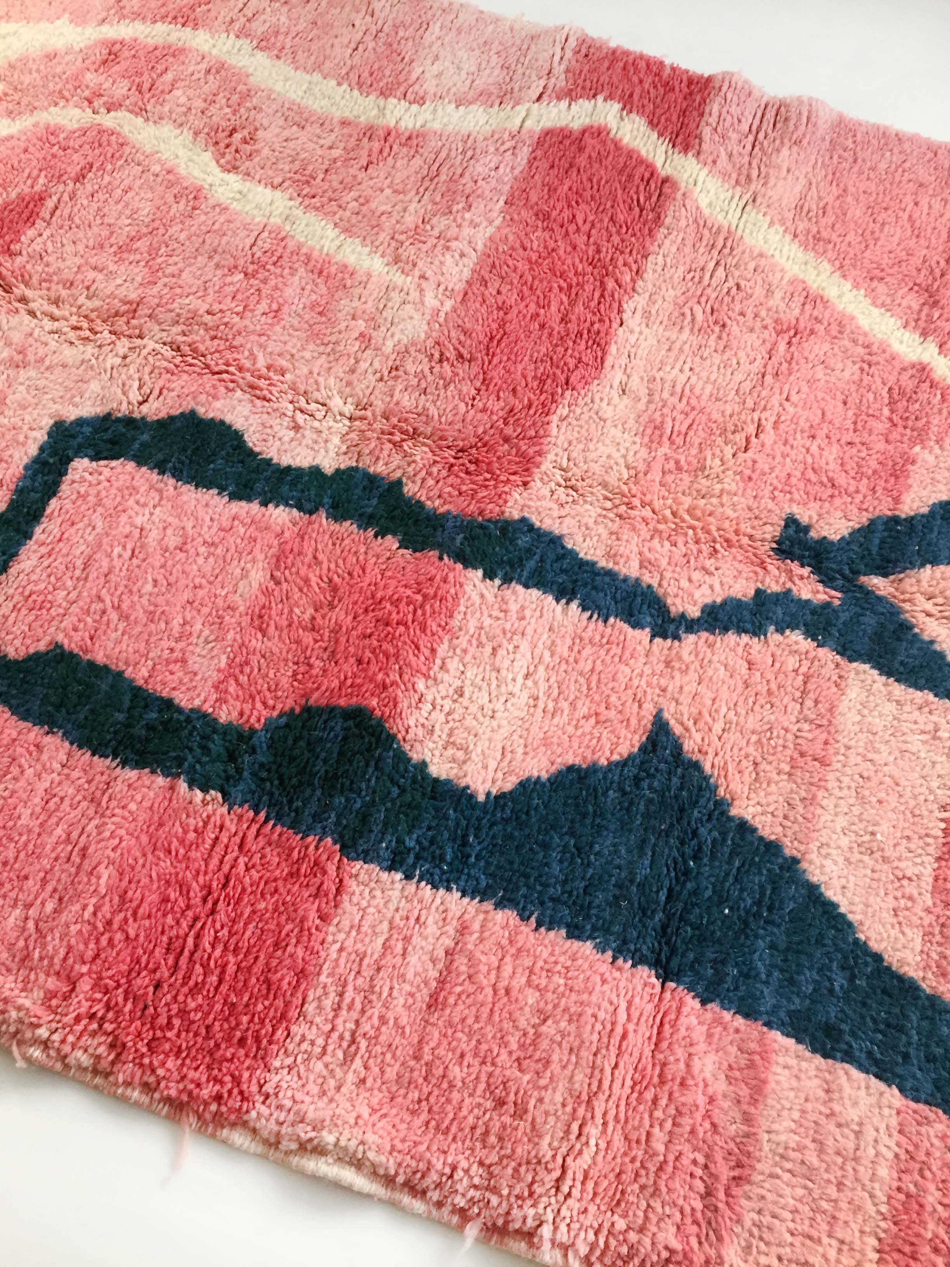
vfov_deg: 61.7
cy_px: 634
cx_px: 475
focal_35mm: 29
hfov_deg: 48.2
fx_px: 1061
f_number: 2.2
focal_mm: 4.15
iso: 80
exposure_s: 1/33
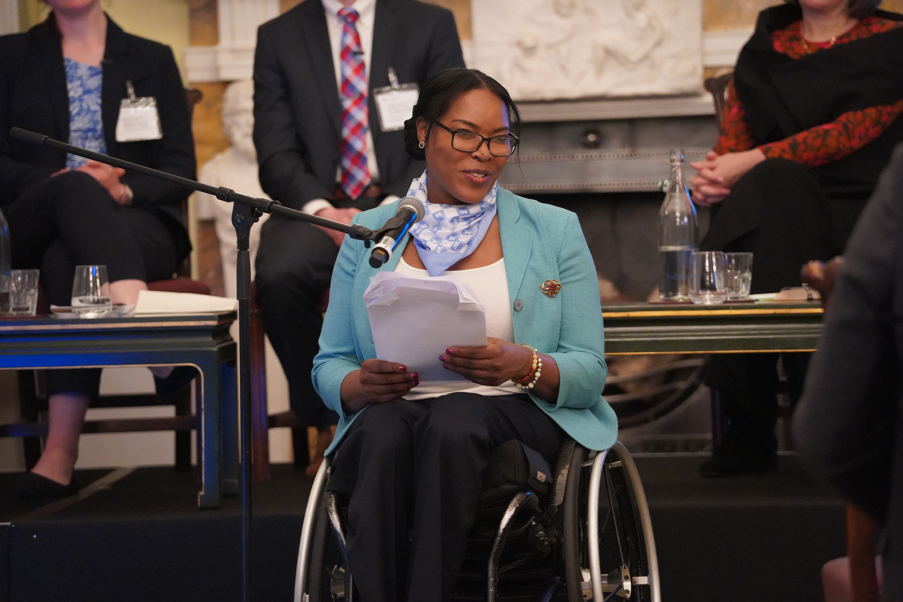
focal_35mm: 180
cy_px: 301
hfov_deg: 11.4
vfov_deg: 7.6
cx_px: 452
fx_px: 4515
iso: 12800
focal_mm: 180
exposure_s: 1/125
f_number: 4
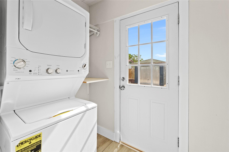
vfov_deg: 77.3
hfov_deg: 100.4
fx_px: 95
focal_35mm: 15
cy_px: 76
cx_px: 114
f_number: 11
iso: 250
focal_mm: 10
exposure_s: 1/5
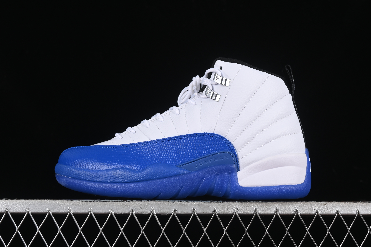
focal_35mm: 75
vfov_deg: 18.2
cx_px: 186
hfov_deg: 27.0
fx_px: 773
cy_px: 124
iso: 160
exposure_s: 1/100
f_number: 8
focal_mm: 50
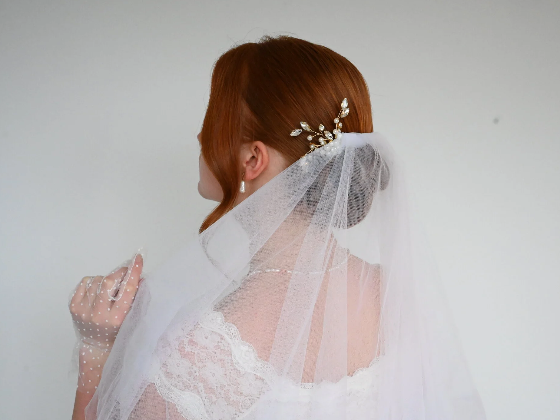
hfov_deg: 34.9
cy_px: 212
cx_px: 318
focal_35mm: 55
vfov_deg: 26.6
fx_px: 890
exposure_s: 1/100
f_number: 9
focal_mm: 50
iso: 16000
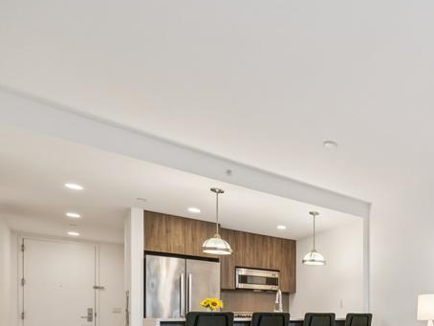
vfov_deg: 45.7
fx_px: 326
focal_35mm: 26
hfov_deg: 51.9
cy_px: 317
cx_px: 445
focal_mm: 8
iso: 200
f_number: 5.6
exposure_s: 1/15
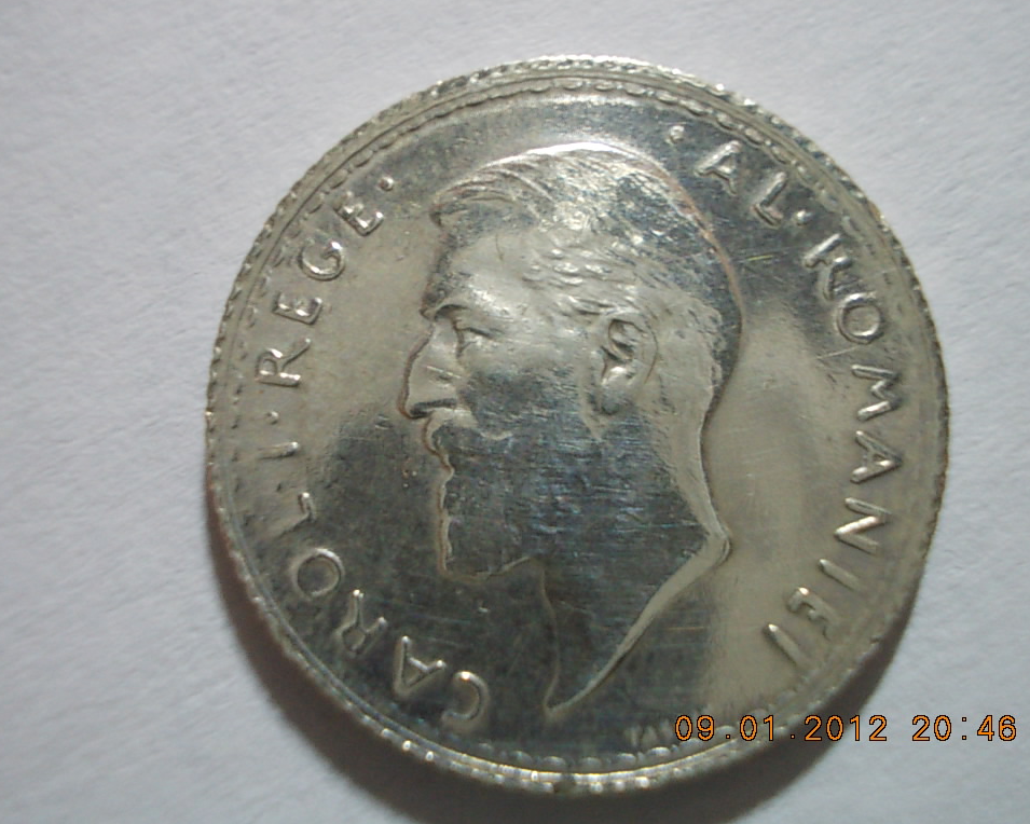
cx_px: 522
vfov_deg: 33.4
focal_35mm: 45
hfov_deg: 41.2
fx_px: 1372
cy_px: 411
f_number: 3.3
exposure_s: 1/6
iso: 200
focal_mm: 6.1
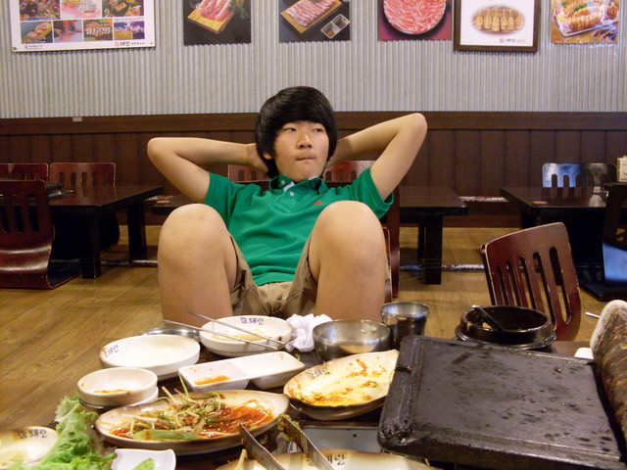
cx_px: 314
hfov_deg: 49.0
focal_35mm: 38
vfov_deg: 37.7
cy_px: 235
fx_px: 688
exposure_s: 1/10
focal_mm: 6.3
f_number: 2.8
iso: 200
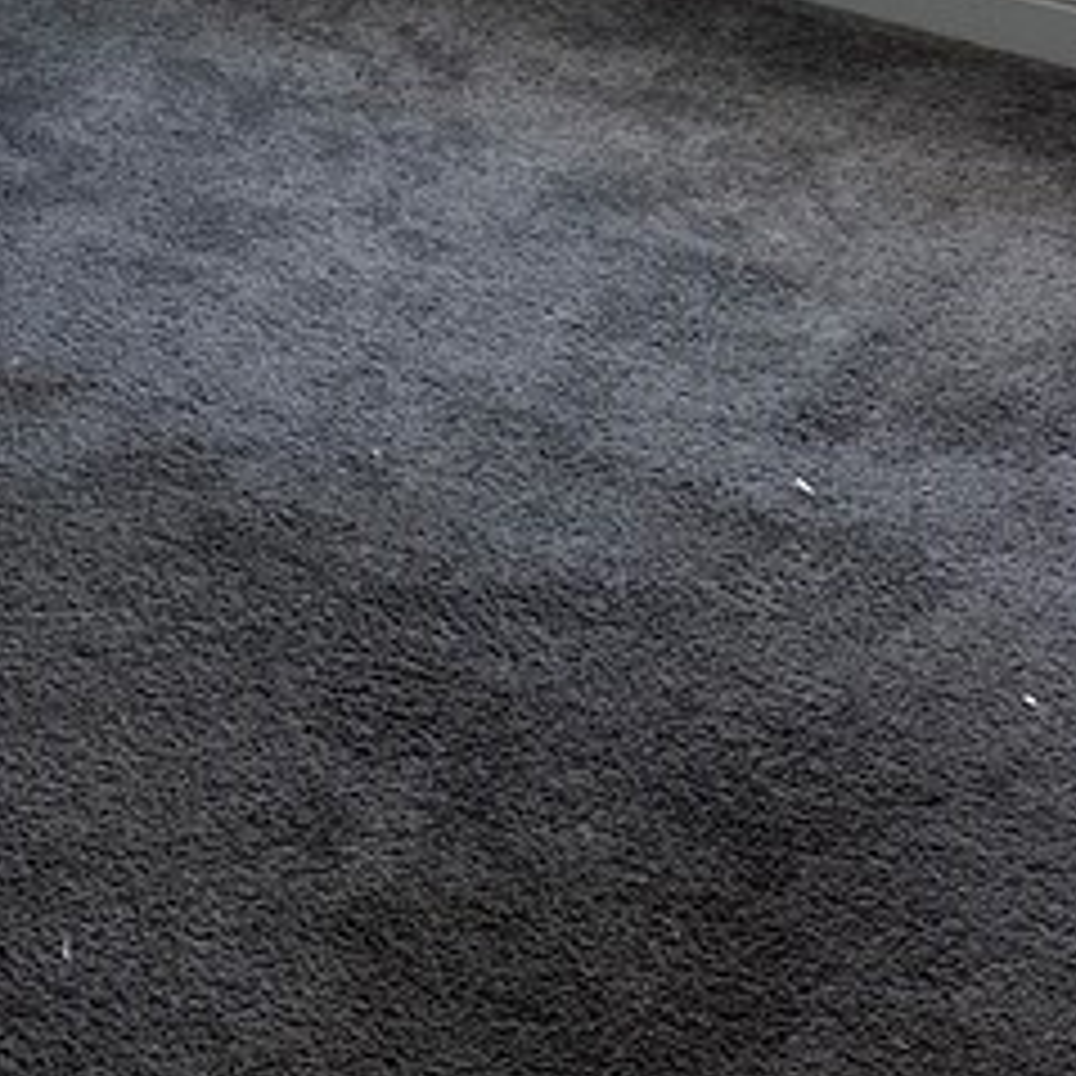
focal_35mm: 91
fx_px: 3200
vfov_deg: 16.2
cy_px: -851
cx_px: -81
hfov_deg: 18.4
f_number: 1.78
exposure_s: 1/99
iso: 250
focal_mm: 6.86
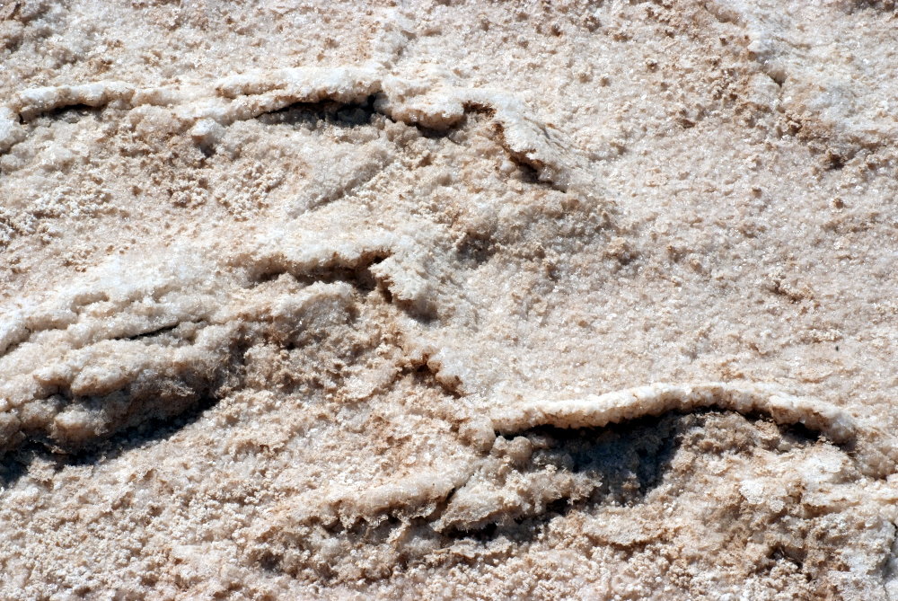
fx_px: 2322
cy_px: 300
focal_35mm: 93
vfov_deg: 14.7
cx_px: 449
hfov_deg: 21.9
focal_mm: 62
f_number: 32
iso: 100
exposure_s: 1/40
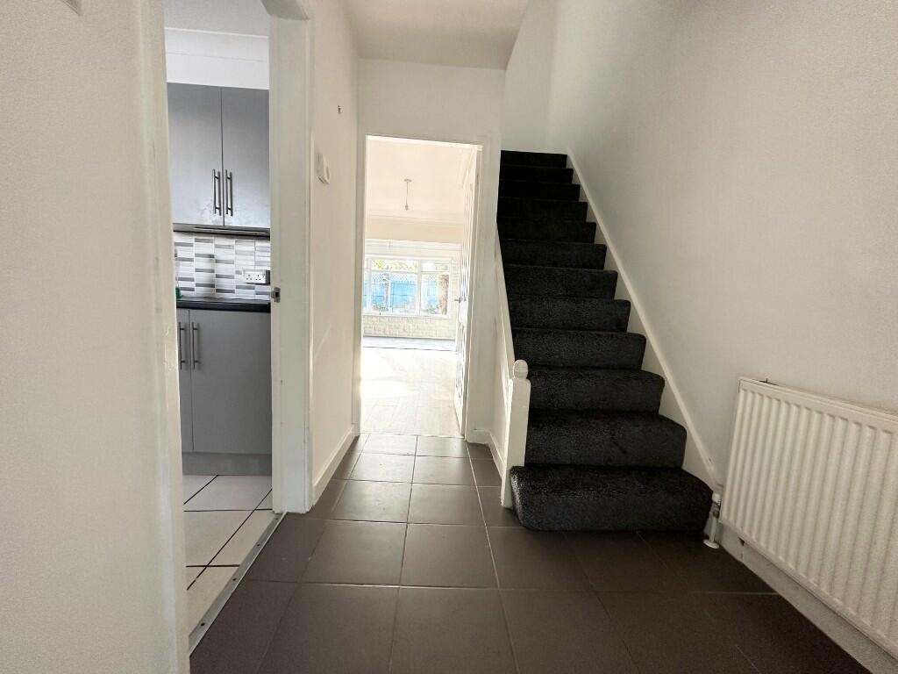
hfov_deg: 102.1
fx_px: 363
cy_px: 337
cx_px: 449
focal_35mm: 14
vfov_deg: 85.7
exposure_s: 1/99
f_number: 2.2
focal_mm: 2.22
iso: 160
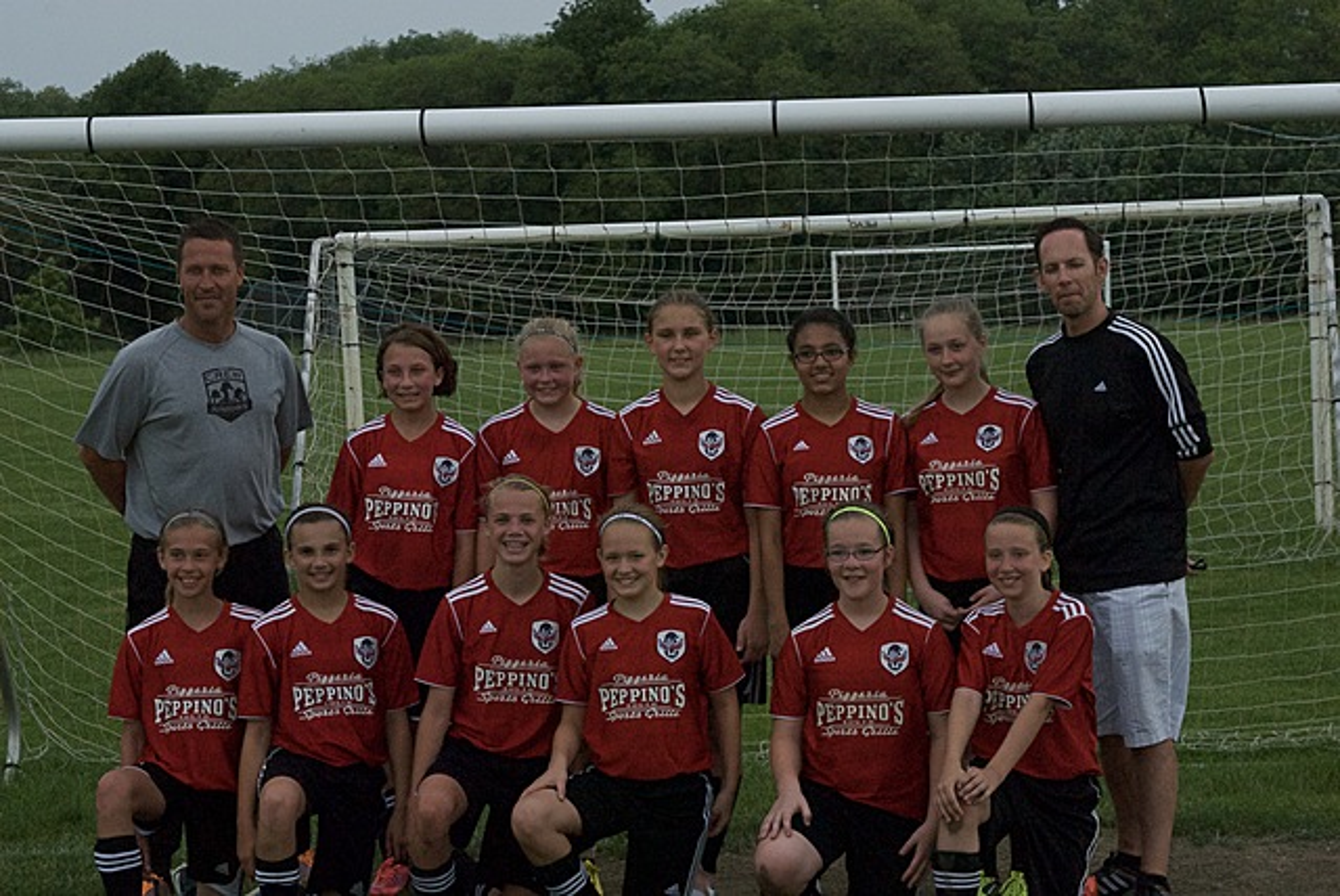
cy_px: 448
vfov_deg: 14.7
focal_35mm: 93
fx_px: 3465
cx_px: 670
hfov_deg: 21.9
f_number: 10
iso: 1600
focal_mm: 62
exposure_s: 1/400
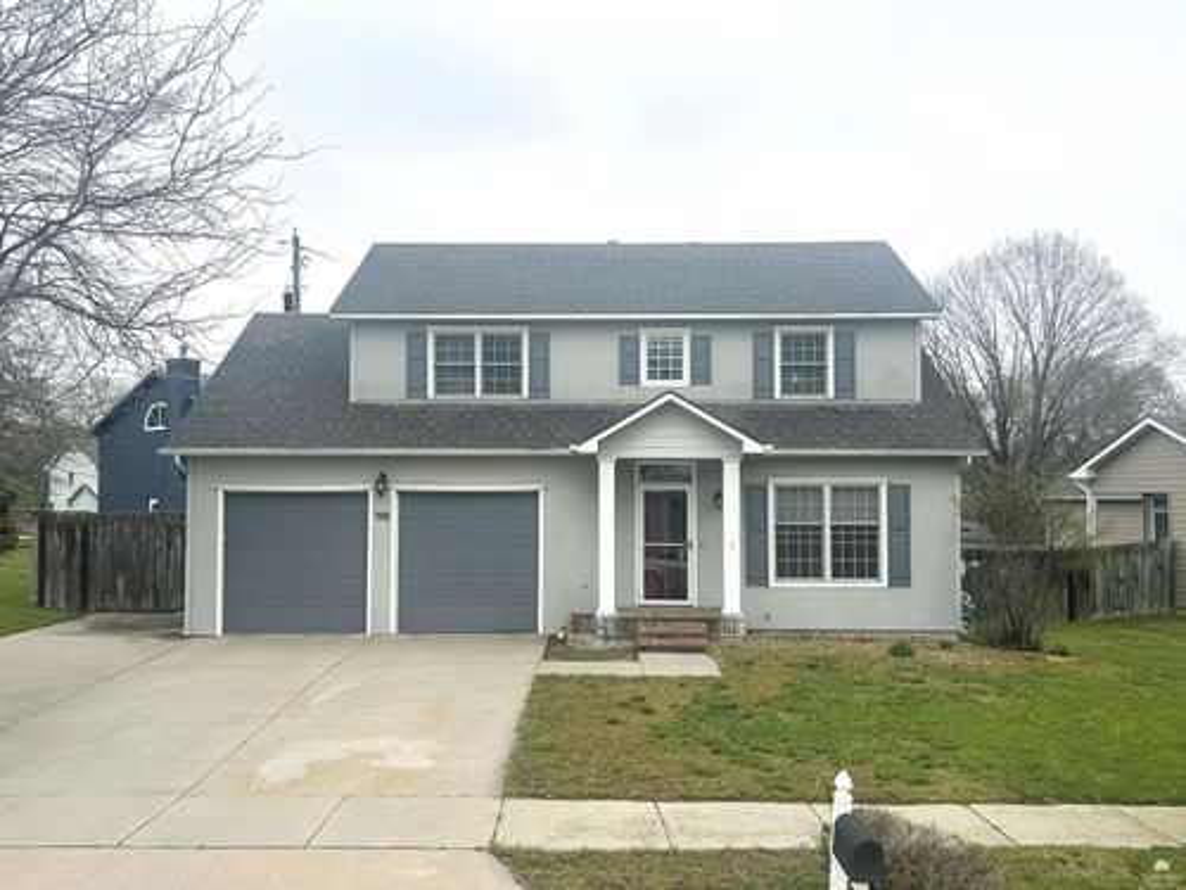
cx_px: 593
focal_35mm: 35
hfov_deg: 52.6
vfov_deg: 40.7
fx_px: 1199
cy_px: 445
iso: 50
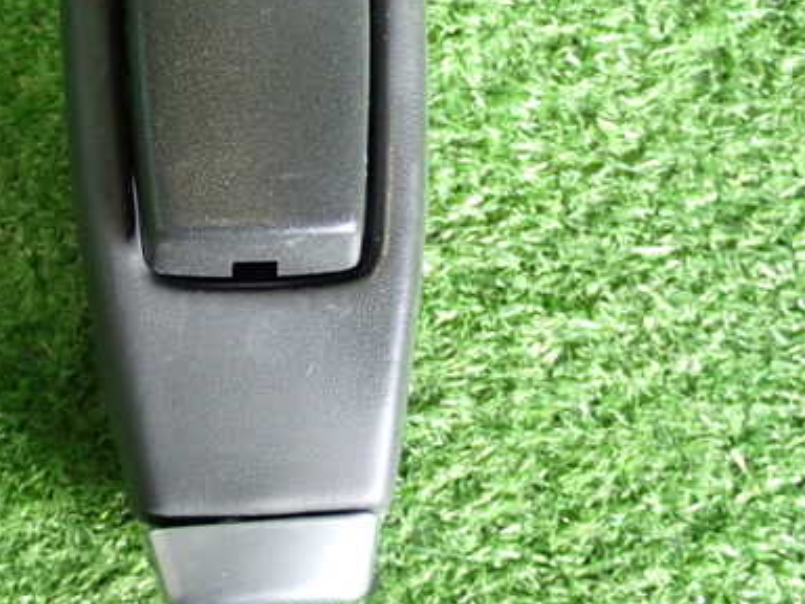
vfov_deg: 15.2
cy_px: 195
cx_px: 247
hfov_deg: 20.1
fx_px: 2256
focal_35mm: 97
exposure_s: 1/50
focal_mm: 11.09
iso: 800
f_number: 3.6
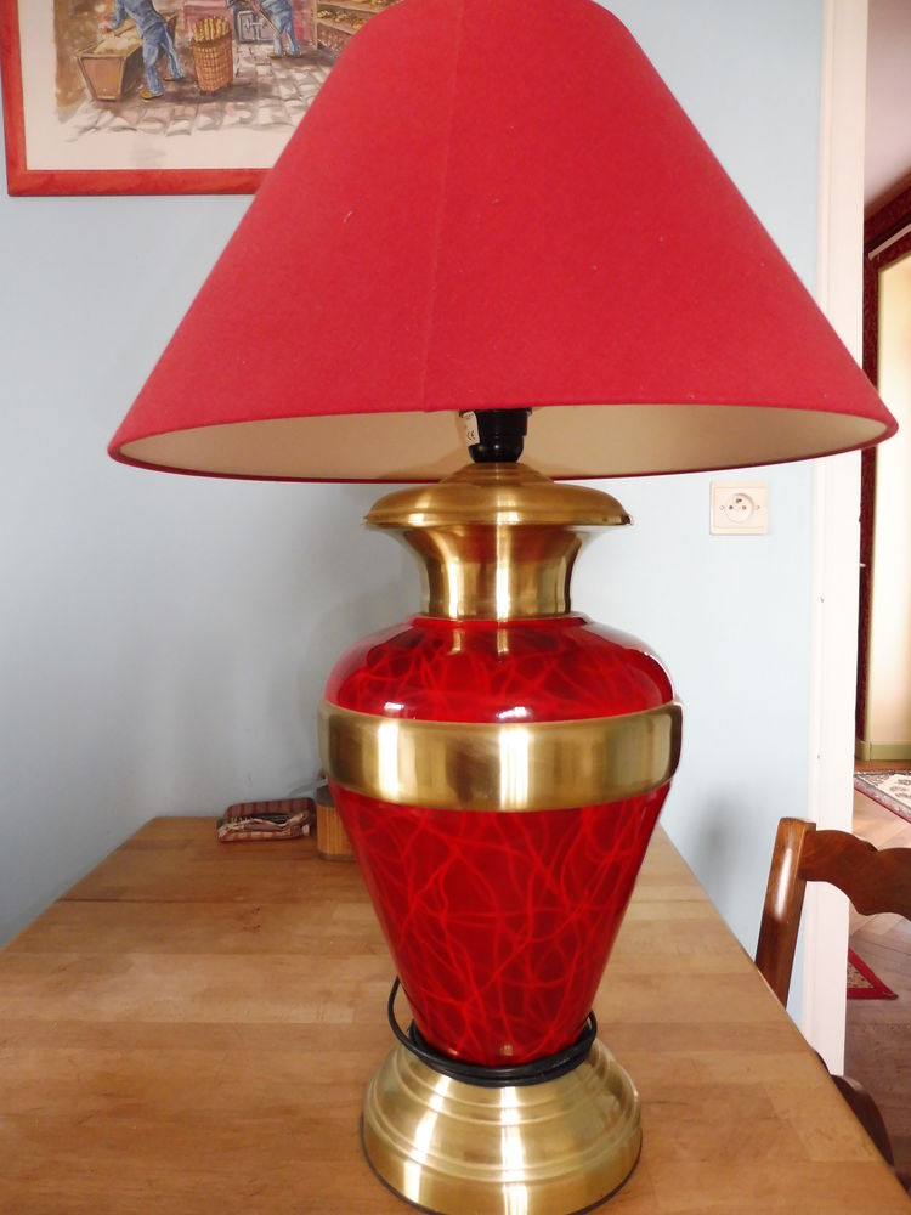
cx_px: 456
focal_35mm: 24
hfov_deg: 56.8
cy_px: 608
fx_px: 842
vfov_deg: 71.6
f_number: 3.3
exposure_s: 1/30
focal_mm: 4.3
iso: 400
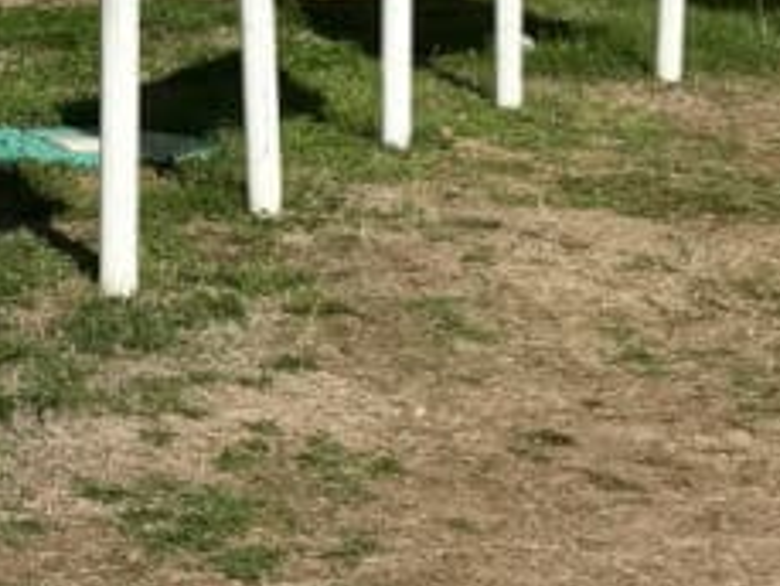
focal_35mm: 125
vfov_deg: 11.6
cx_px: -37
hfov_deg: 15.4
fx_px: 2818
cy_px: -119
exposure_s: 1/5319
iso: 20
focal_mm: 3.99
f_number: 1.8
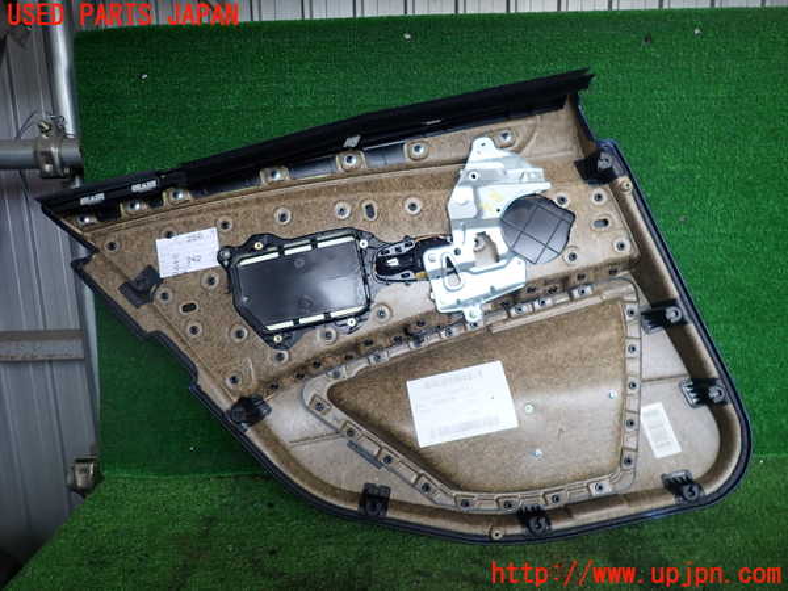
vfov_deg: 54.9
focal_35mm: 25
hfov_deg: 69.4
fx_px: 569
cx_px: 394
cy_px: 296
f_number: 2
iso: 100
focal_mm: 4.5
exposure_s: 1/125
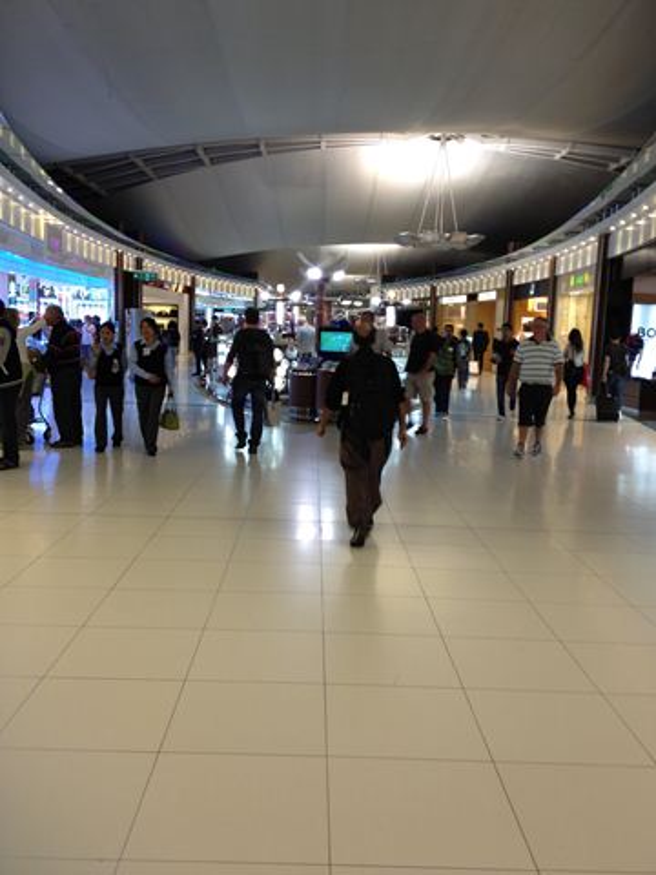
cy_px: 438
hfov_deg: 40.7
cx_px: 328
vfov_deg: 52.6
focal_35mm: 35
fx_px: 884
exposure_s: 1/20
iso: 64
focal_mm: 4.28
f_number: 2.4
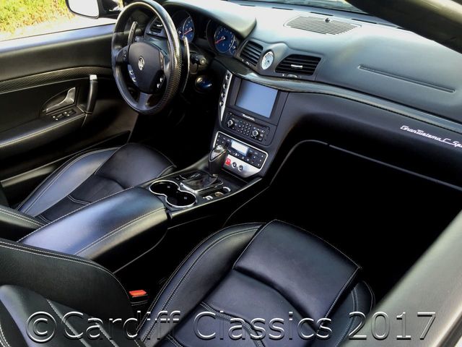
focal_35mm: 29
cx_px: 231
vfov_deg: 48.2
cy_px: 174
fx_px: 387
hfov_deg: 61.7
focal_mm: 4.15
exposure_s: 1/60
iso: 40
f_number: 2.2
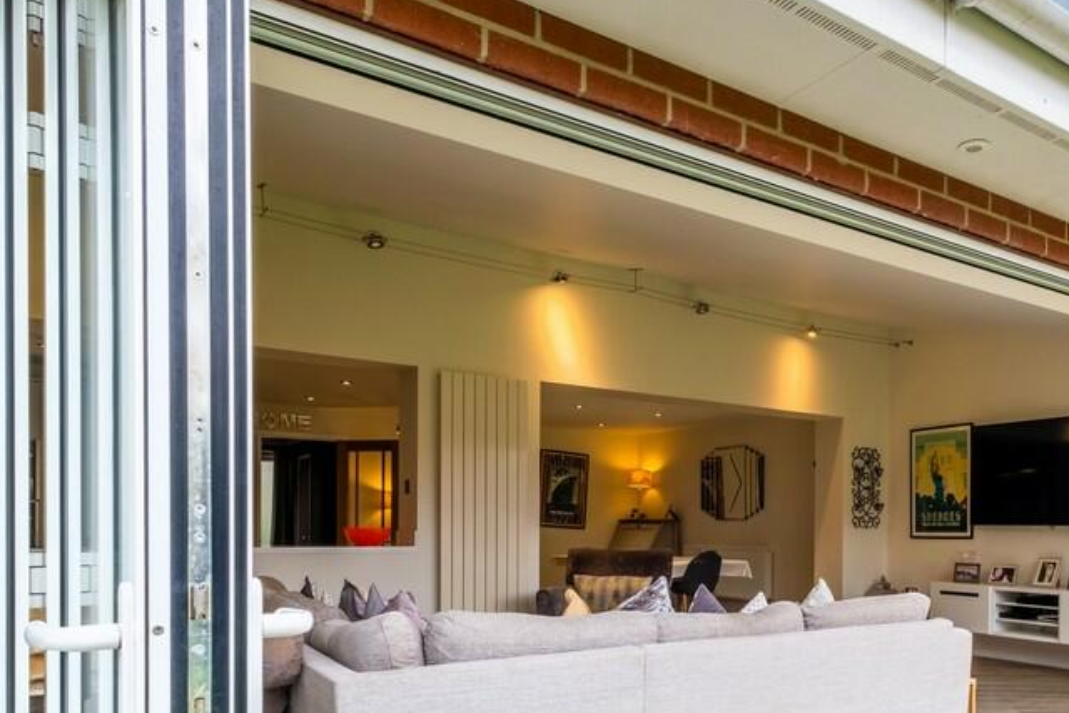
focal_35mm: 24
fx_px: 713
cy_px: 549
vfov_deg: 50.6
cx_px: 581
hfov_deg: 73.6
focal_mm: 10
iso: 160
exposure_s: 1/100
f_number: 11
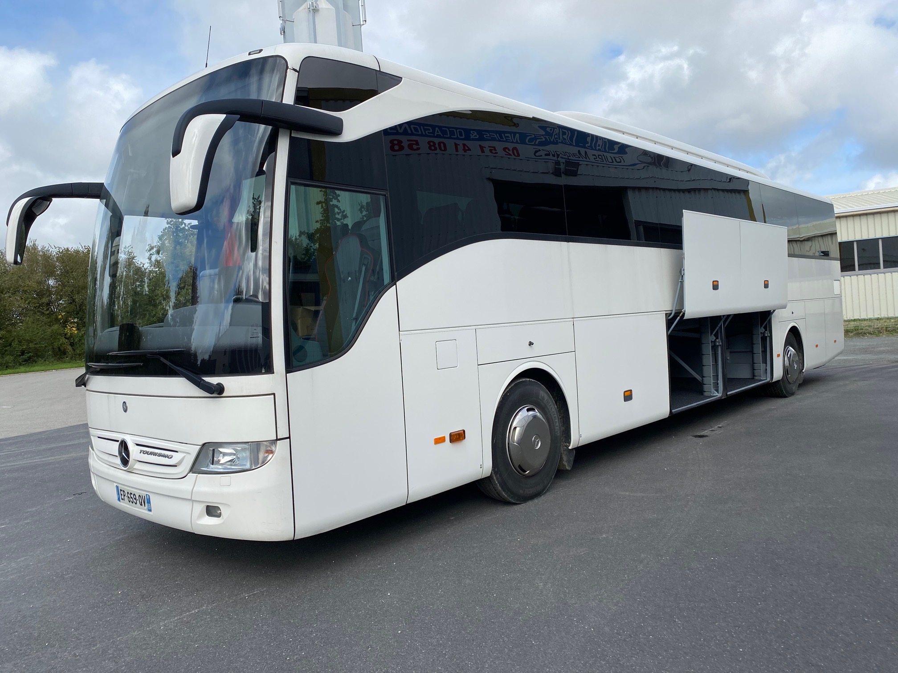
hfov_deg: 67.3
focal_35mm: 26
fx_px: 674
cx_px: 449
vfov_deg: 53.1
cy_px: 336
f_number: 1.8
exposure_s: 1/2183
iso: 32
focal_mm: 4.25
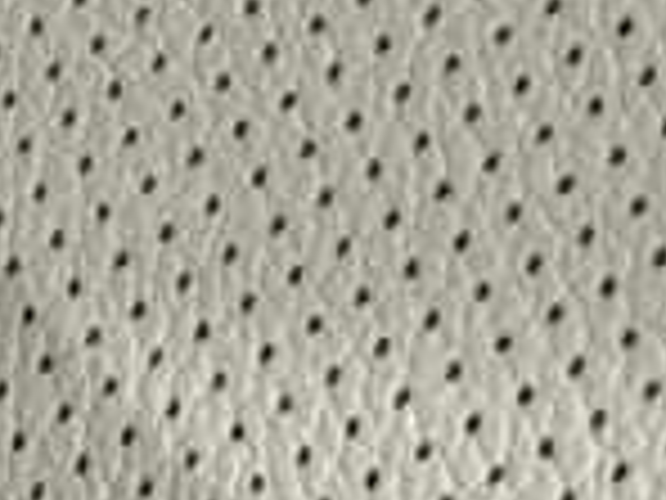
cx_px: -1030
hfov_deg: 5.7
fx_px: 6368
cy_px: -563
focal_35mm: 331
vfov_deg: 4.4
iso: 125
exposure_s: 1/50
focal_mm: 6.76
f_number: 1.78
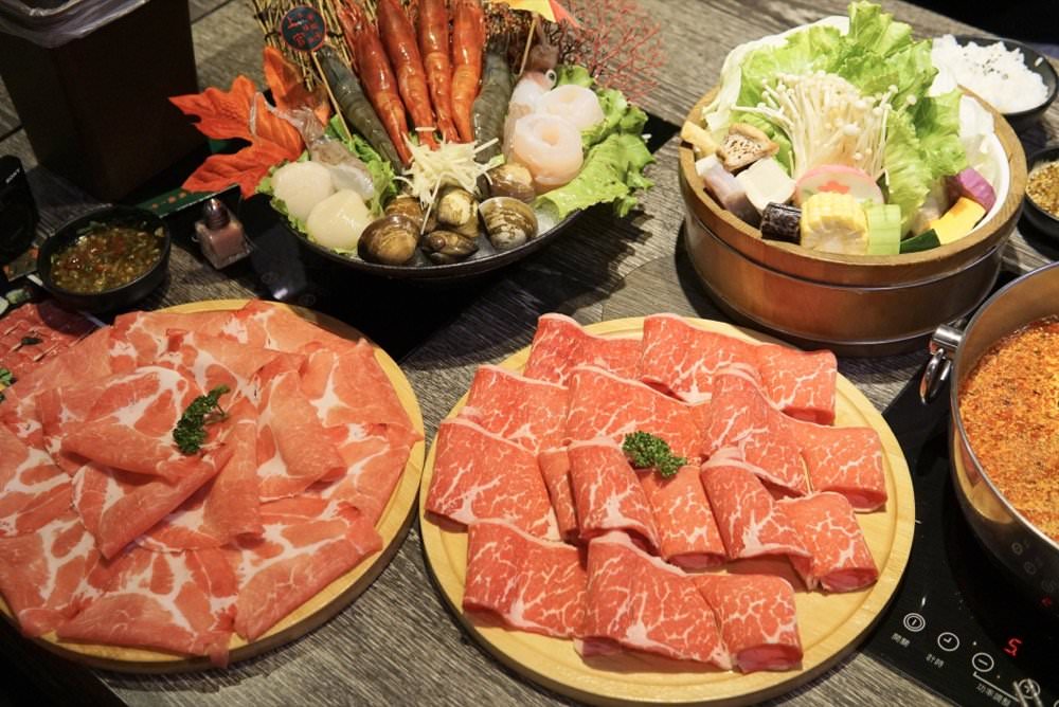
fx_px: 1324
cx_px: 530
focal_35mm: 45
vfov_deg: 29.9
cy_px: 354
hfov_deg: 43.6
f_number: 4
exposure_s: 1/160
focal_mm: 30
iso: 1250
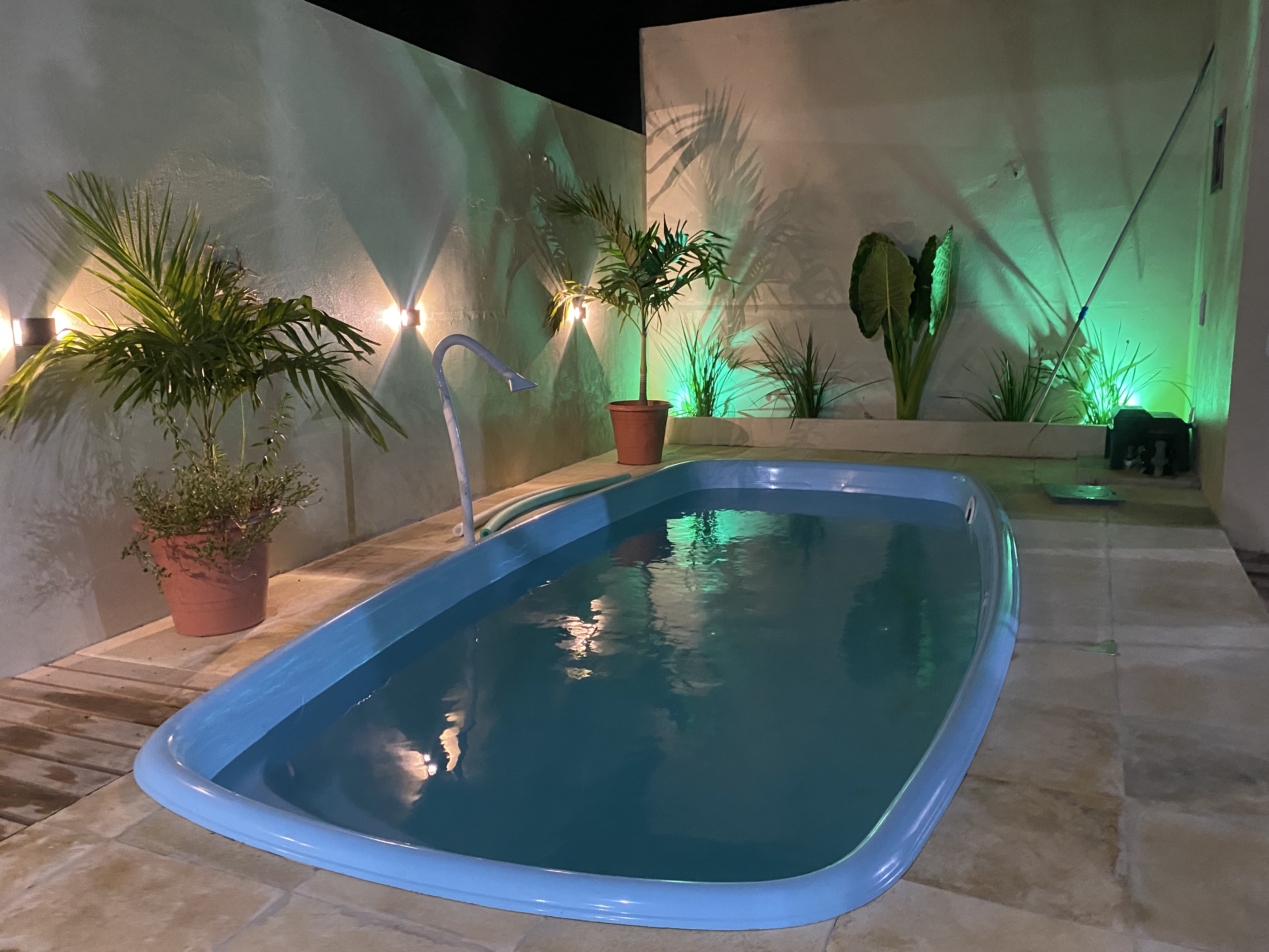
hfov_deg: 67.3
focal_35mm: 26
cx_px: 634
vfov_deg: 53.1
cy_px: 476
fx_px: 953
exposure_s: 1/30
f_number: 1.8
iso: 800
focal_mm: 4.25
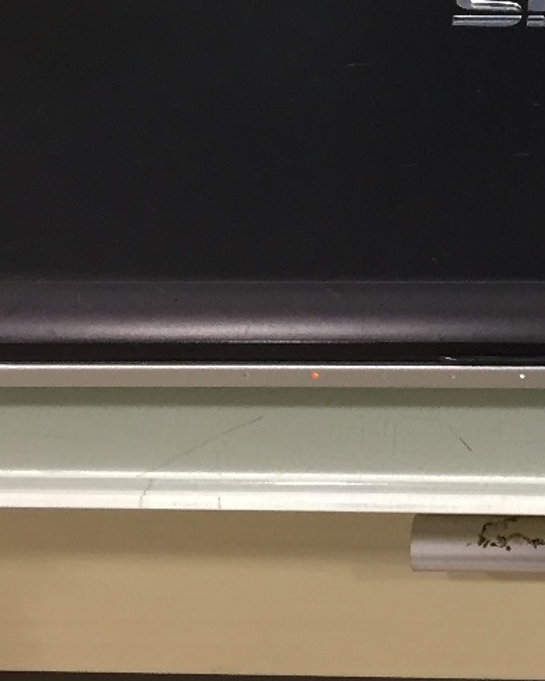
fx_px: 1915
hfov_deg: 15.8
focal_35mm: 95
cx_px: 598
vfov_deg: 19.0
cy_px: -139
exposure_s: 1/33
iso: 160
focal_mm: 4.15
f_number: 2.2
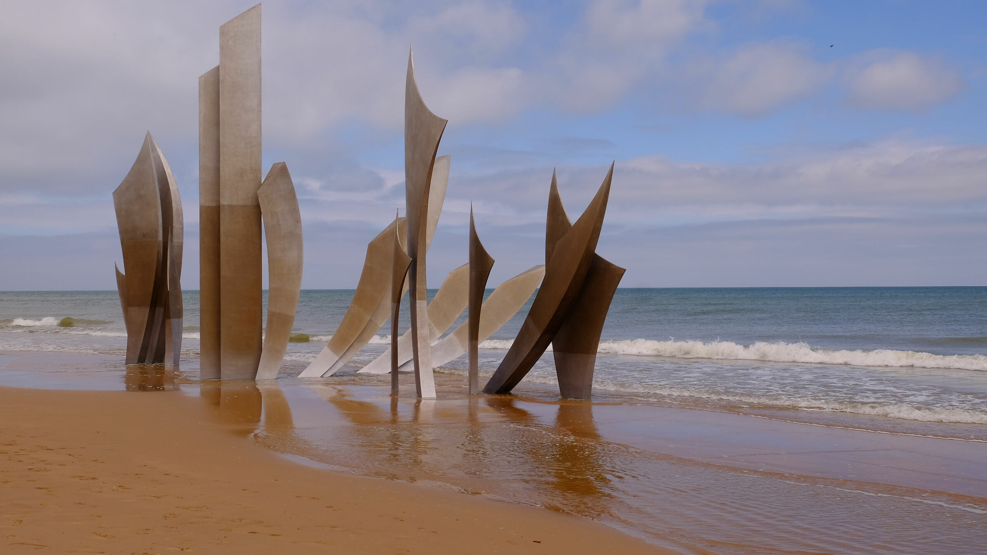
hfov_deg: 50.5
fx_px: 1047
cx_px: 492
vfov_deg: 29.7
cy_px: 300
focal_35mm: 40
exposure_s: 1/420
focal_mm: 25.4
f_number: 9
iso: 200
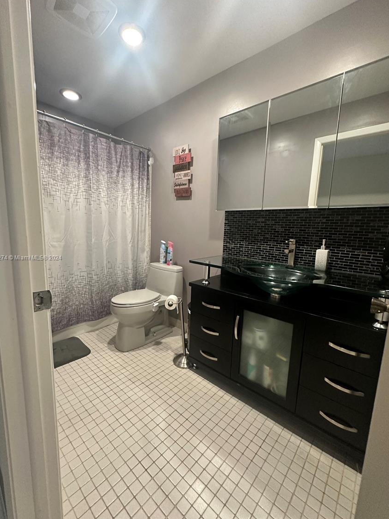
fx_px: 225
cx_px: 185
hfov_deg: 81.7
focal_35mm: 15
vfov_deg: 98.2
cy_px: 258
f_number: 2.2
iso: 400
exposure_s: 1/60
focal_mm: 2.22
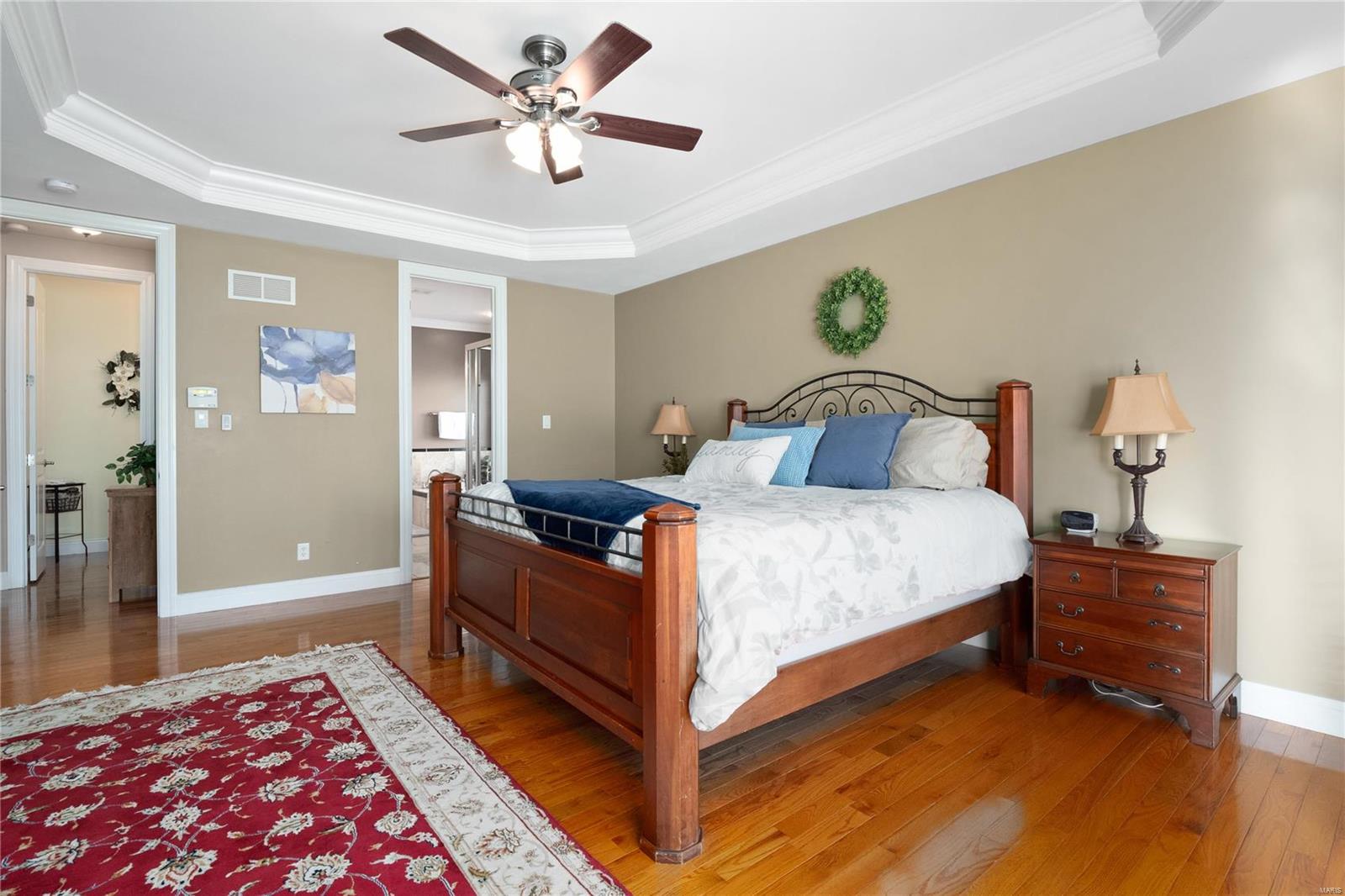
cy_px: 448
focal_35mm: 16
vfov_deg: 73.7
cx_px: 672
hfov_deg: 96.7
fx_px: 598
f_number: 7.1
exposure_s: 1/5
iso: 400
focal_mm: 8
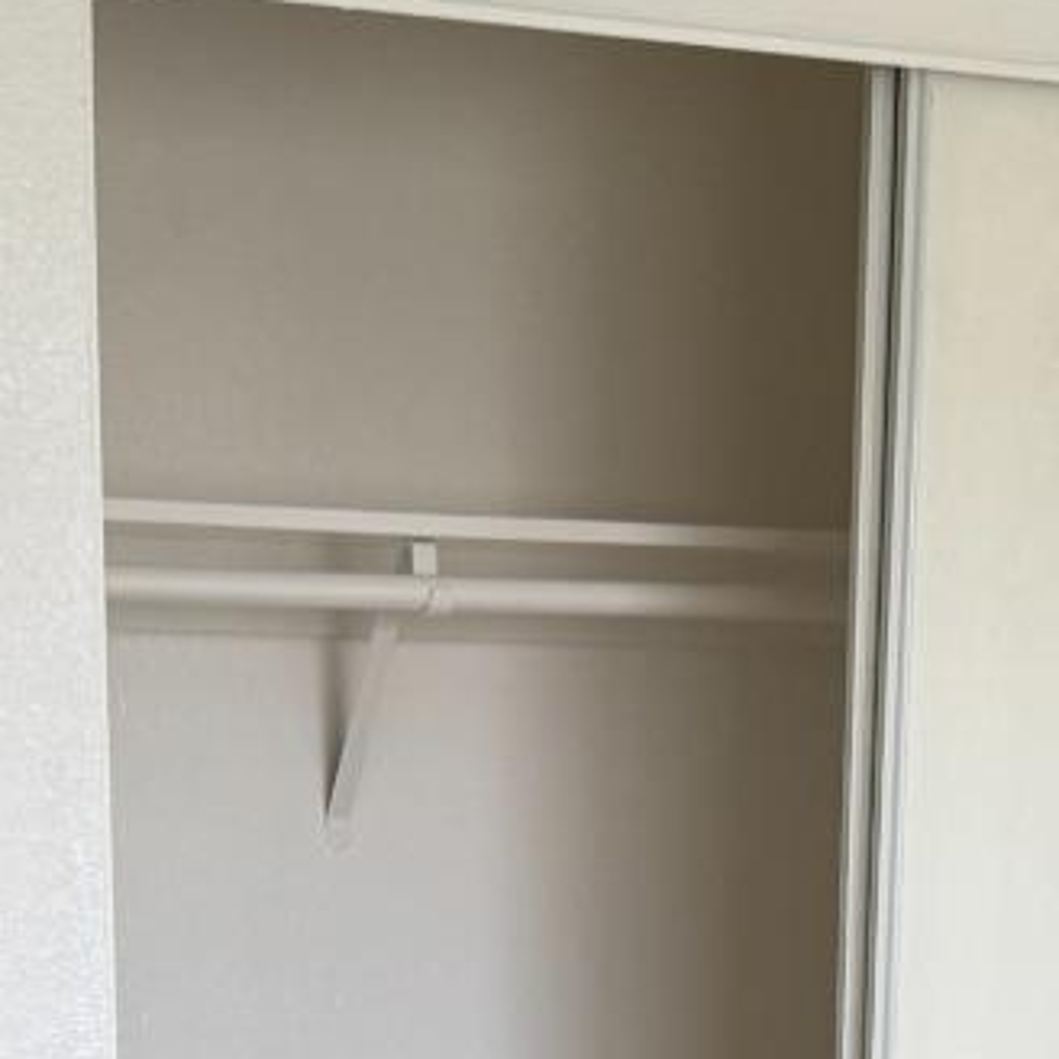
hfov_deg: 17.9
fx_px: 3357
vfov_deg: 16.5
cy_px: 1538
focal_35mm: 97
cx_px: 588
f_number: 1.78
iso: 125
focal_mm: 6.76
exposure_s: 1/120
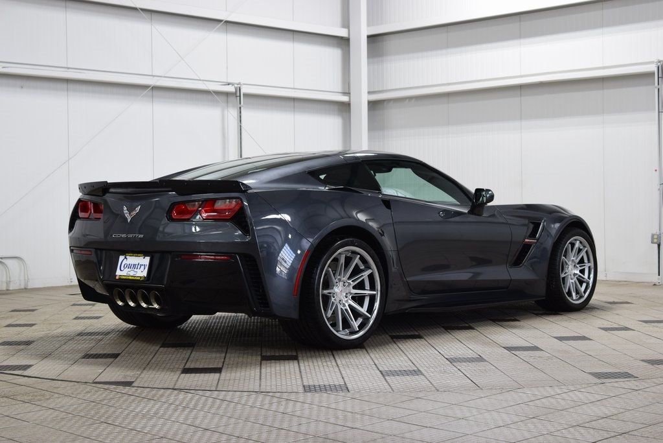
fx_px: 1105
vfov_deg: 22.6
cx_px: 332
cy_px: 222
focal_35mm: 60
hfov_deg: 33.4
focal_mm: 40
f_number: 6.3
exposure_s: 1/15
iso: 400
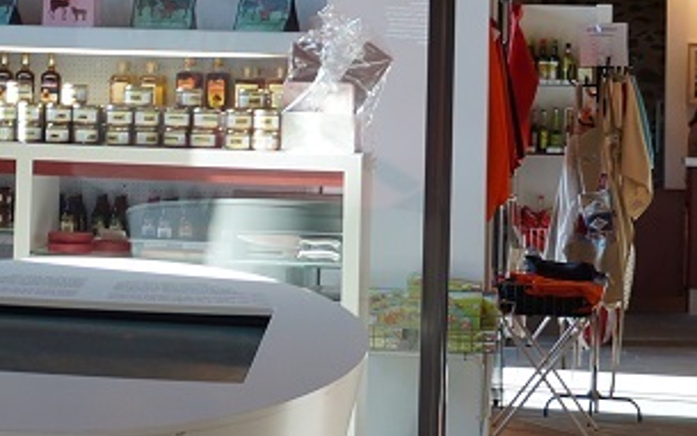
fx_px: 2053
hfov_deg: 19.1
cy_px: -175
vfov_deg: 11.7
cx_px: 128
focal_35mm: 108
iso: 200
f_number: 4
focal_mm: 18
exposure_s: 1/60
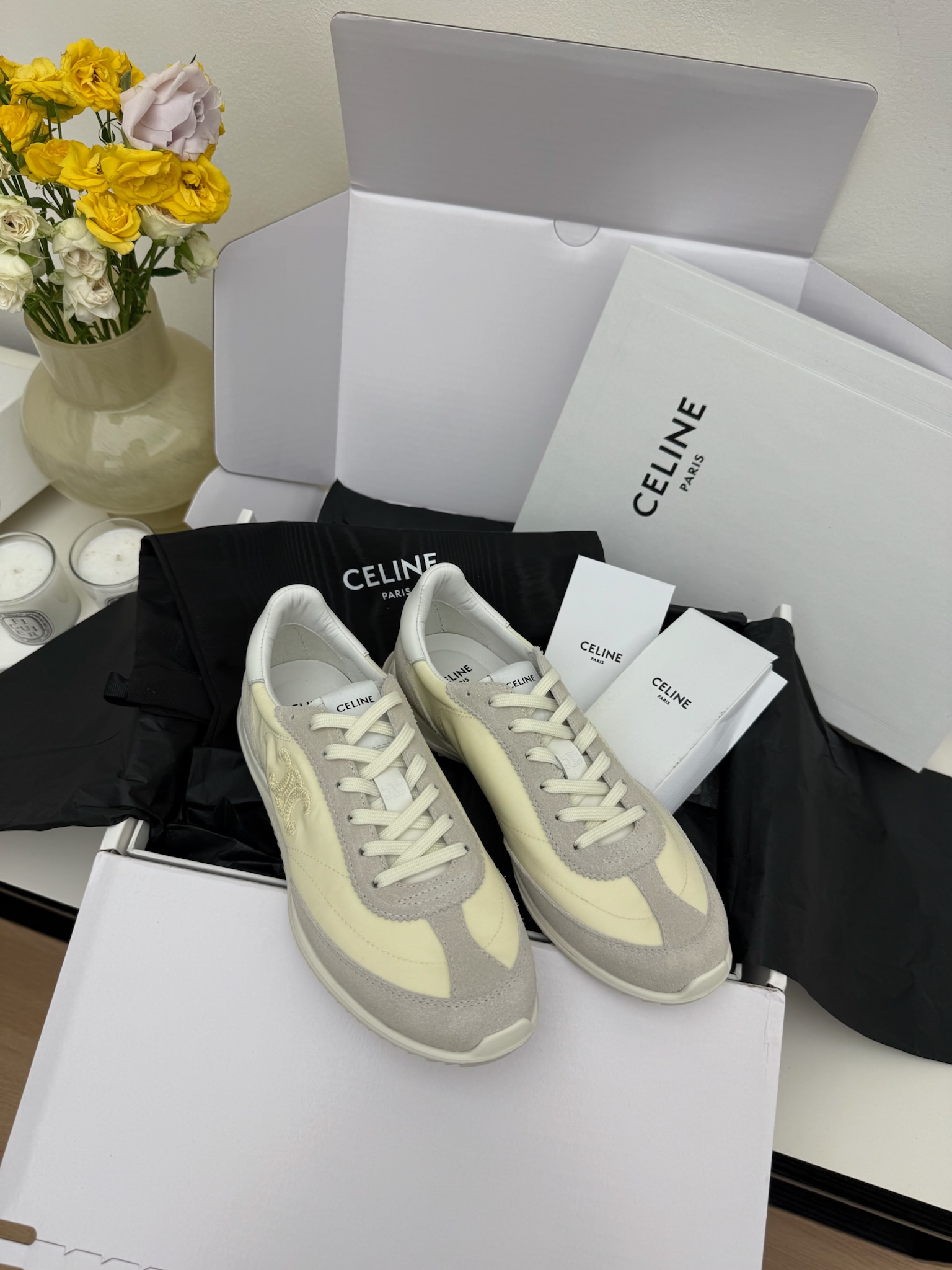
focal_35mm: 24
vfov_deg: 71.6
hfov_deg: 56.8
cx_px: 476
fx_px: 880
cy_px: 635
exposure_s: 1/327
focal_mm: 6.76
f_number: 1.78
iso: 80
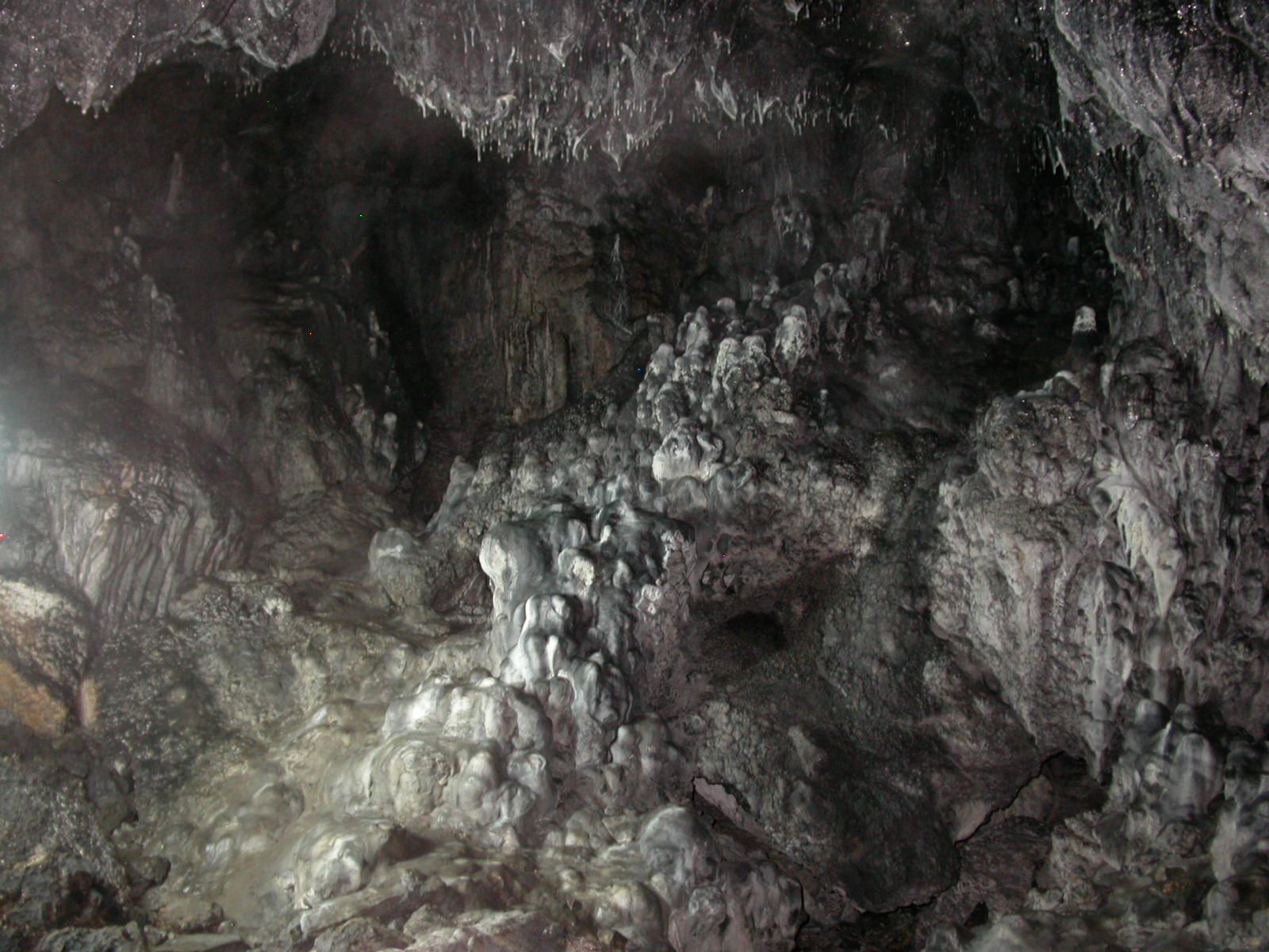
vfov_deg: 37.7
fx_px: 1393
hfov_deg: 49.0
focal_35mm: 38
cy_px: 476
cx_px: 634
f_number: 2.6
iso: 200
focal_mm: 7.85
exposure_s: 2
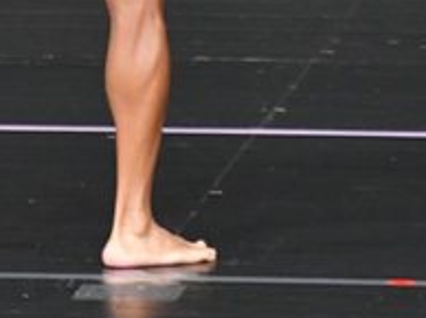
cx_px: 106
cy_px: -208
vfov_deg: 1.1
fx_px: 16310
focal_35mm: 1327
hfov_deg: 1.5
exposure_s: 1/400
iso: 4000
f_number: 5.6
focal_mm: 230
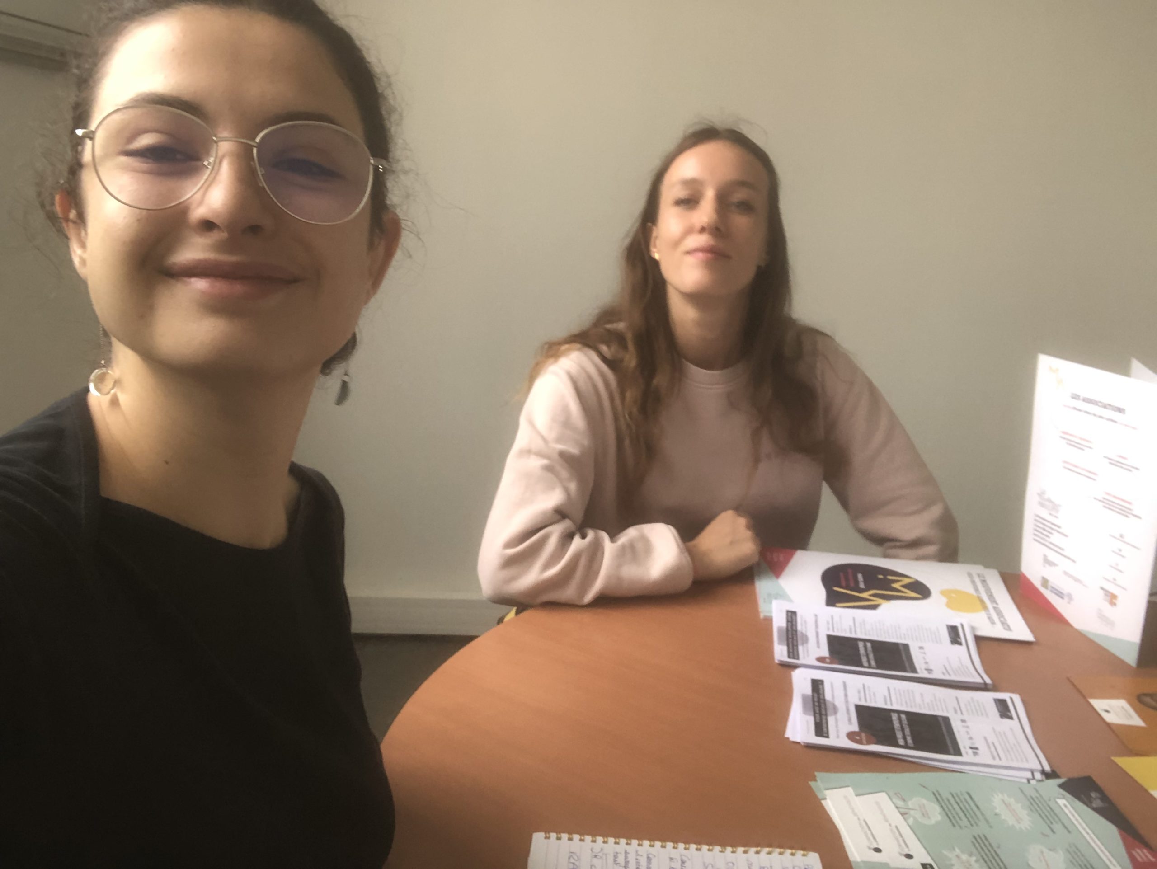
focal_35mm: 32
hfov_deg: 56.8
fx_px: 1070
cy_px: 434
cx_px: 578
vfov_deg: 44.2
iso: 100
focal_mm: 2.87
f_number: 2.2
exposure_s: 1/60
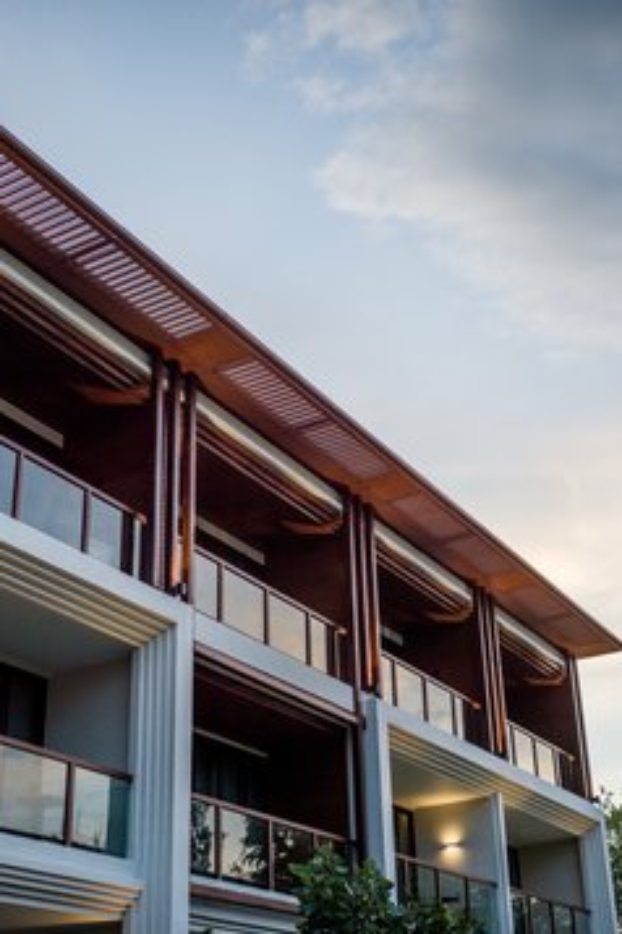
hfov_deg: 27.5
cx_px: 355
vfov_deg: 40.3
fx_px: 1270
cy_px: 468
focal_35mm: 49
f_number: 3.5
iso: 400
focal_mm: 45
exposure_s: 1/320
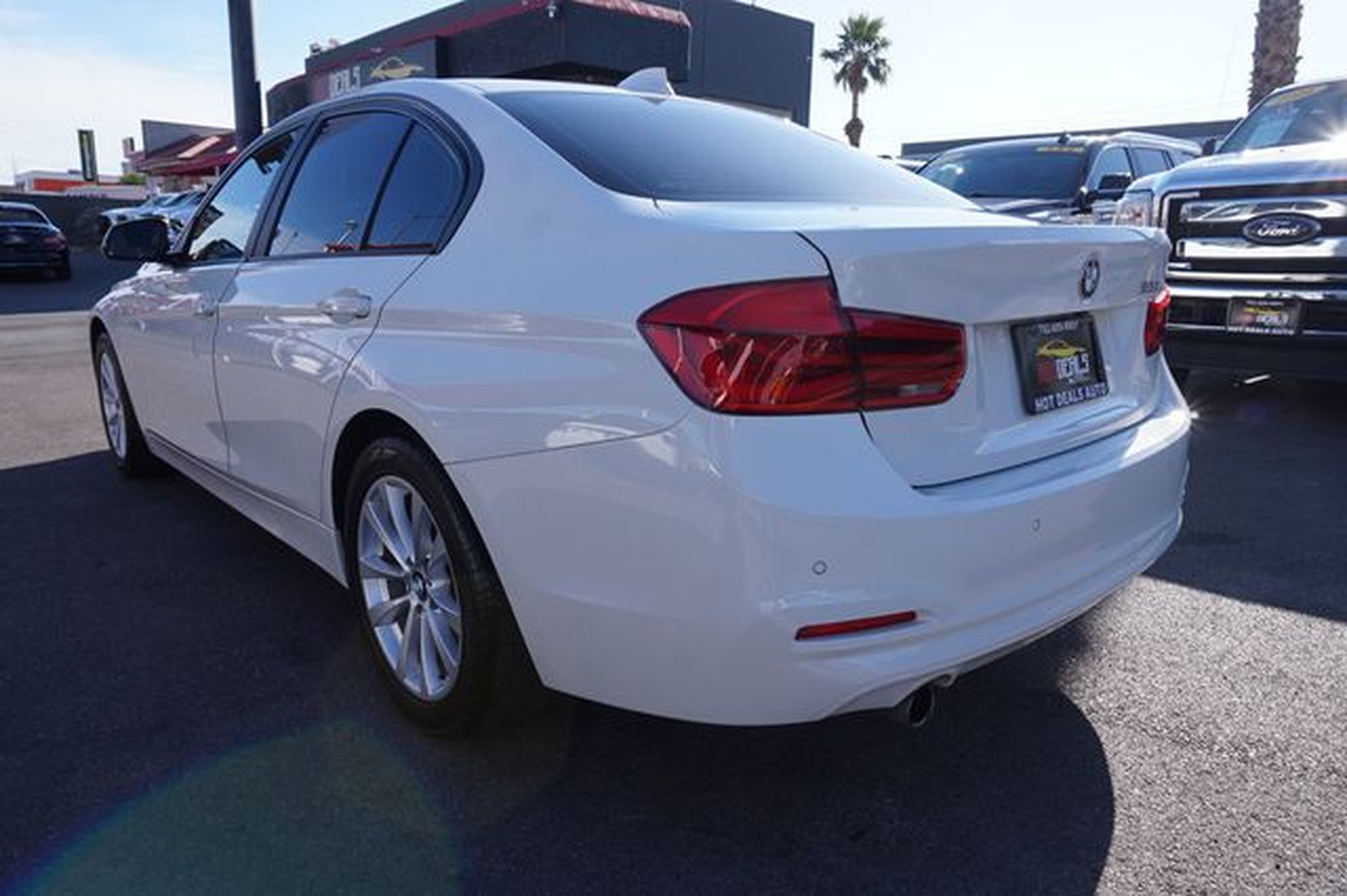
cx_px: 674
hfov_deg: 73.8
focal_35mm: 24
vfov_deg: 53.1
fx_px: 897
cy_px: 448
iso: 100
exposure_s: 1/100
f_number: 9
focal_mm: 16
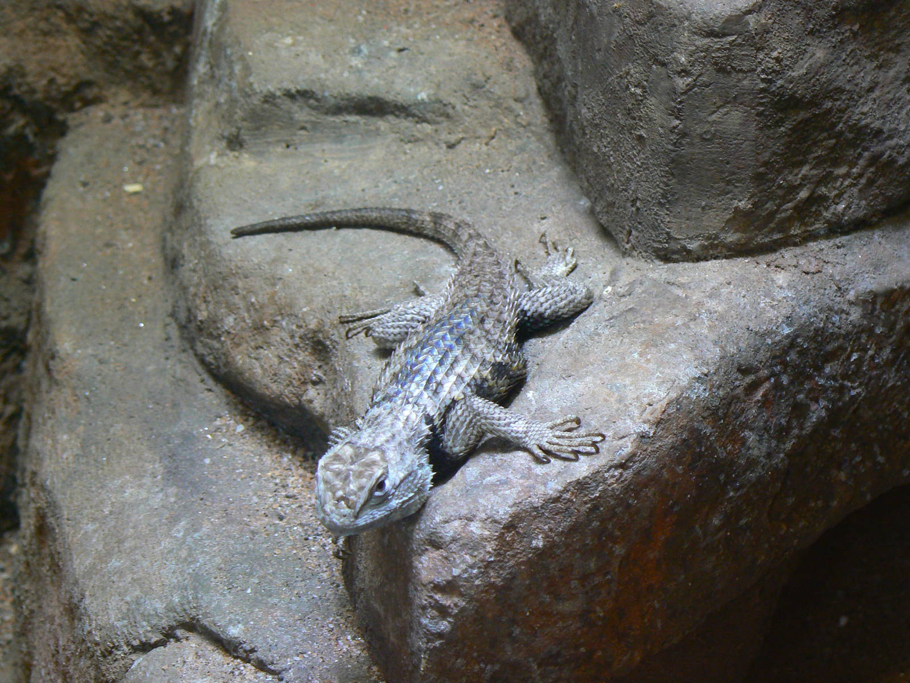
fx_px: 3417
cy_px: 342
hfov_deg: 15.2
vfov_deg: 11.4
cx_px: 455
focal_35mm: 130
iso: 160
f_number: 3.2
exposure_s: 1/30
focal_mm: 21.6
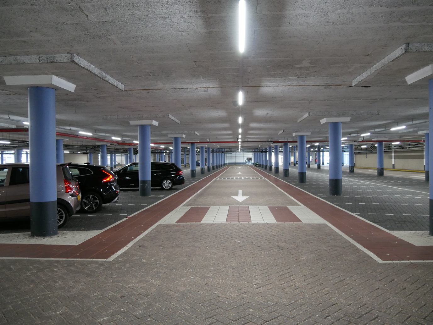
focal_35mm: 28
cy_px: 162
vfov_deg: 49.8
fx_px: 350
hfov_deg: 63.4
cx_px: 216
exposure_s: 1/60
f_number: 3.5
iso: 1250
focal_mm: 14
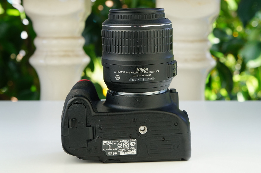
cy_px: 86
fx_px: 521
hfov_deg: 28.1
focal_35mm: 72
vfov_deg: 18.9
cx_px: 130
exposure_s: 1/25
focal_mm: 48
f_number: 8
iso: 400
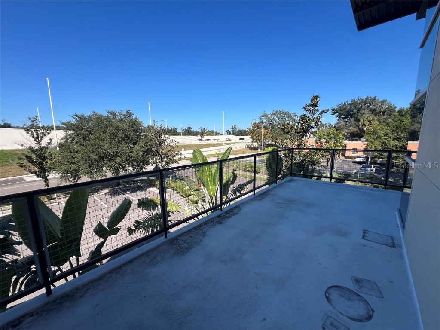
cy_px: 165
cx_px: 220
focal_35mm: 13
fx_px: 165
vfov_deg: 89.9
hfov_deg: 106.2
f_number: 1.8
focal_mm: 1.57
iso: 32
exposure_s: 1/1531
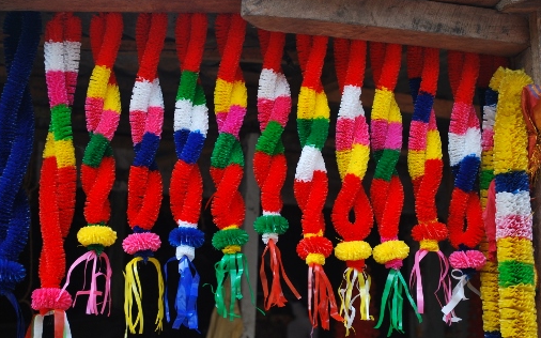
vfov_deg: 20.9
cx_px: 270
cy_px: 167
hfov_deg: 33.0
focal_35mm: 62
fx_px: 914
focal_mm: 40
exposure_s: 1/125
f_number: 5.6
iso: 200
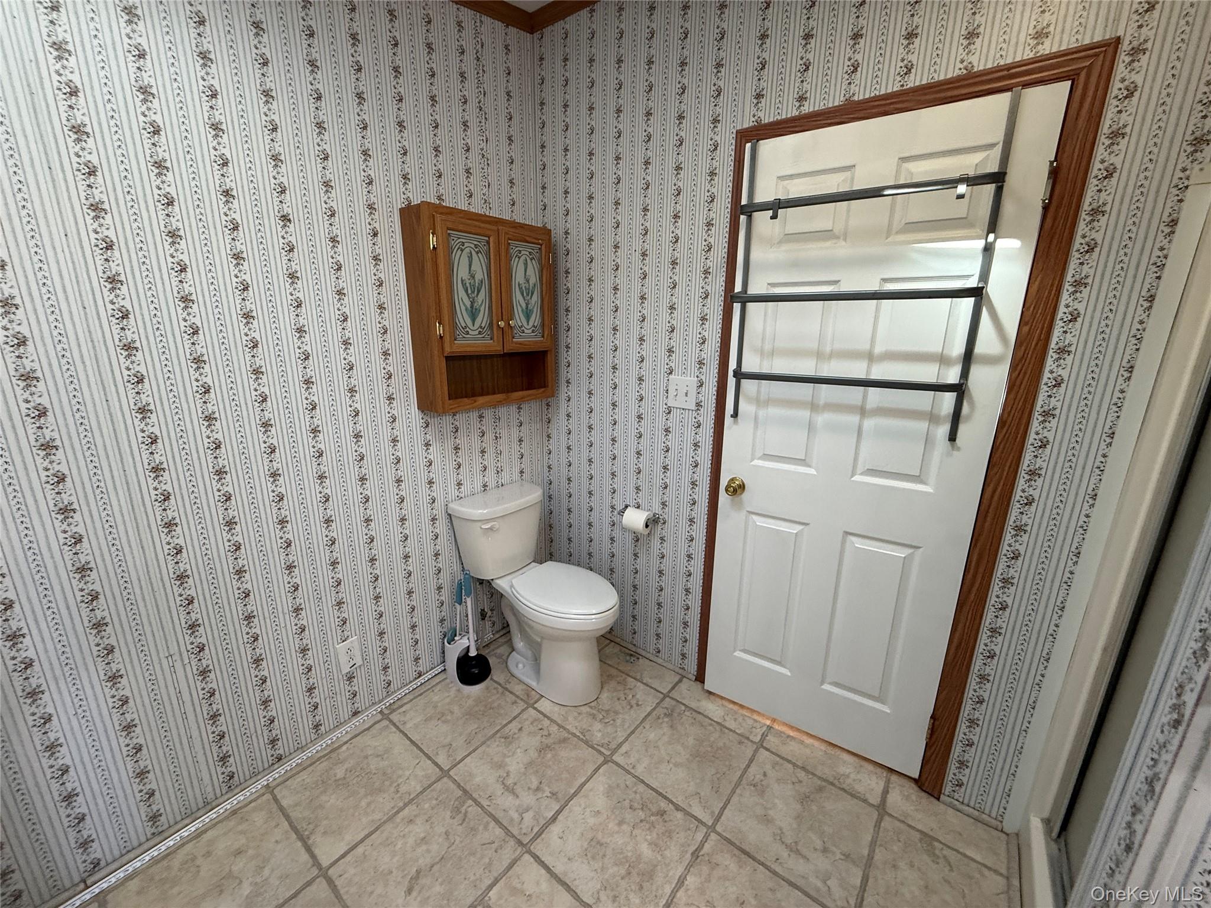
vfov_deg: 85.7
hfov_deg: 102.1
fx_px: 490
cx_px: 606
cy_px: 454
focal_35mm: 14
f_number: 2.2
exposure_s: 1/60
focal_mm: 2.22
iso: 250
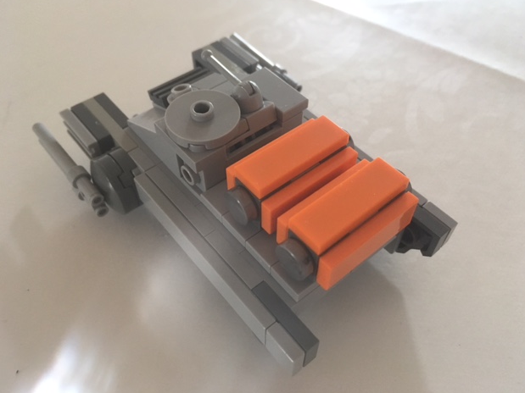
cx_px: 265
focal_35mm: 30
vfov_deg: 46.8
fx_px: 455
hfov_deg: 60.0
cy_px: 193
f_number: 2.2
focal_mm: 4.15
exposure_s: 1/33
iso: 160
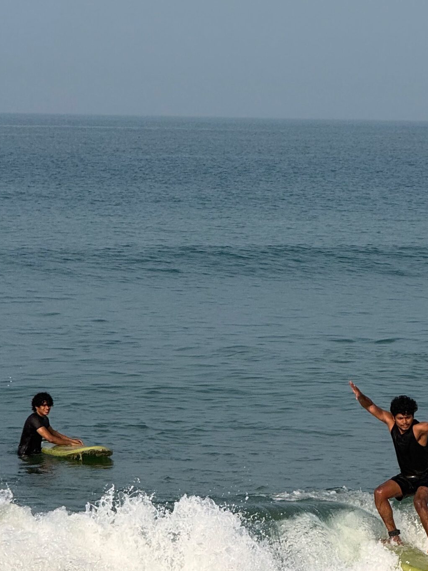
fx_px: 3709
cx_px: 355
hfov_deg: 6.6
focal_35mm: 225
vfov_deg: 8.8
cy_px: 394
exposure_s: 1/1395
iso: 50
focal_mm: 15.66
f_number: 2.8
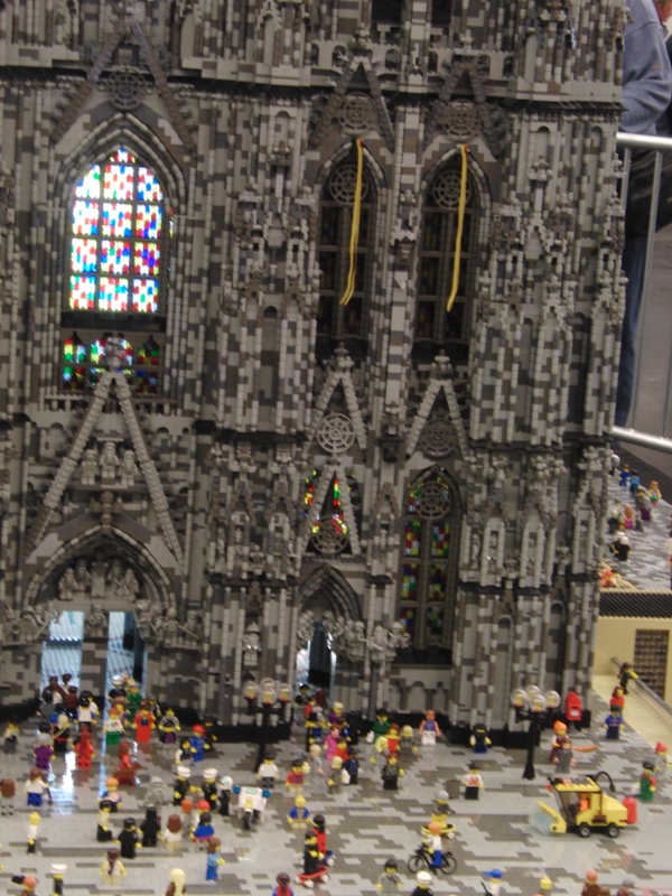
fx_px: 2588
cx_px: 336
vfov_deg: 19.6
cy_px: 448
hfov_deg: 14.8
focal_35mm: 100
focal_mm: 17.6
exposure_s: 1
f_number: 7
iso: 100
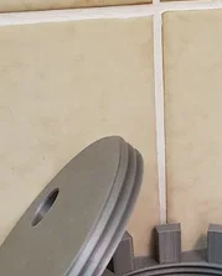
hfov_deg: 21.3
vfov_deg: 25.0
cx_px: 182
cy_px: 300
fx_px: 582
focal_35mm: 71
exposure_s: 1/17
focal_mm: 4.2
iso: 250
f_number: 1.7
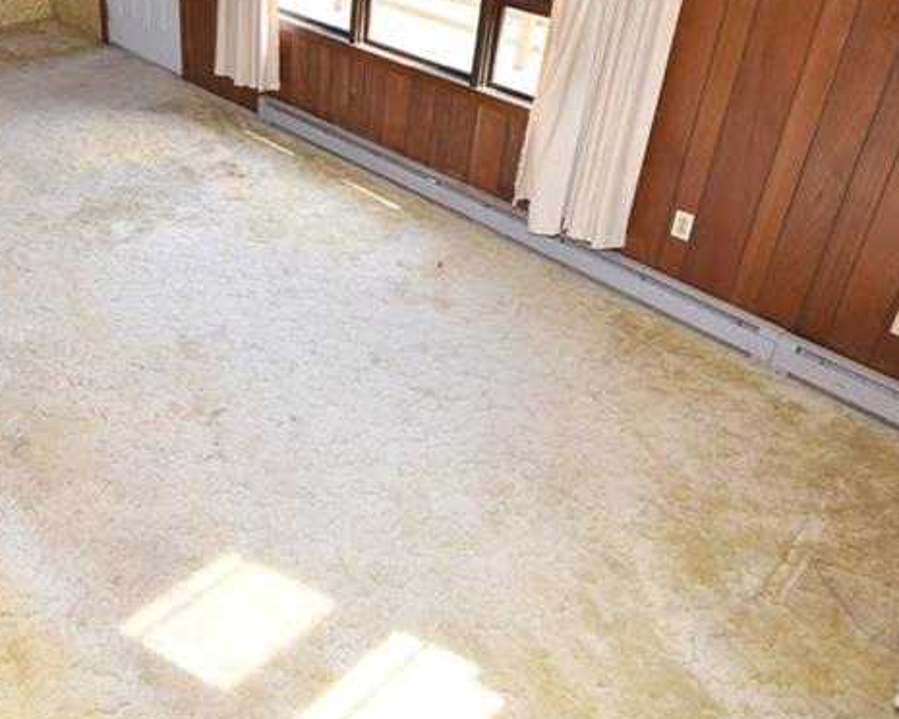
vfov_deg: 46.0
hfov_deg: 55.9
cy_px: 213
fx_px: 825
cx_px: 296
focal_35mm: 31
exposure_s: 1/125
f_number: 5.6
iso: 360
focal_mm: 10
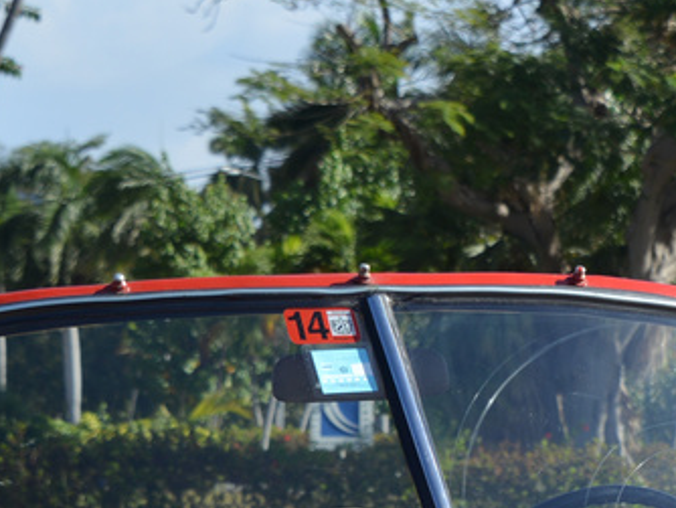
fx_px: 5276
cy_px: 775
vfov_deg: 5.5
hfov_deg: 7.3
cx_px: 688
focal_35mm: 270
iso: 125
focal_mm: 58
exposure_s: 1/200
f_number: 7.1
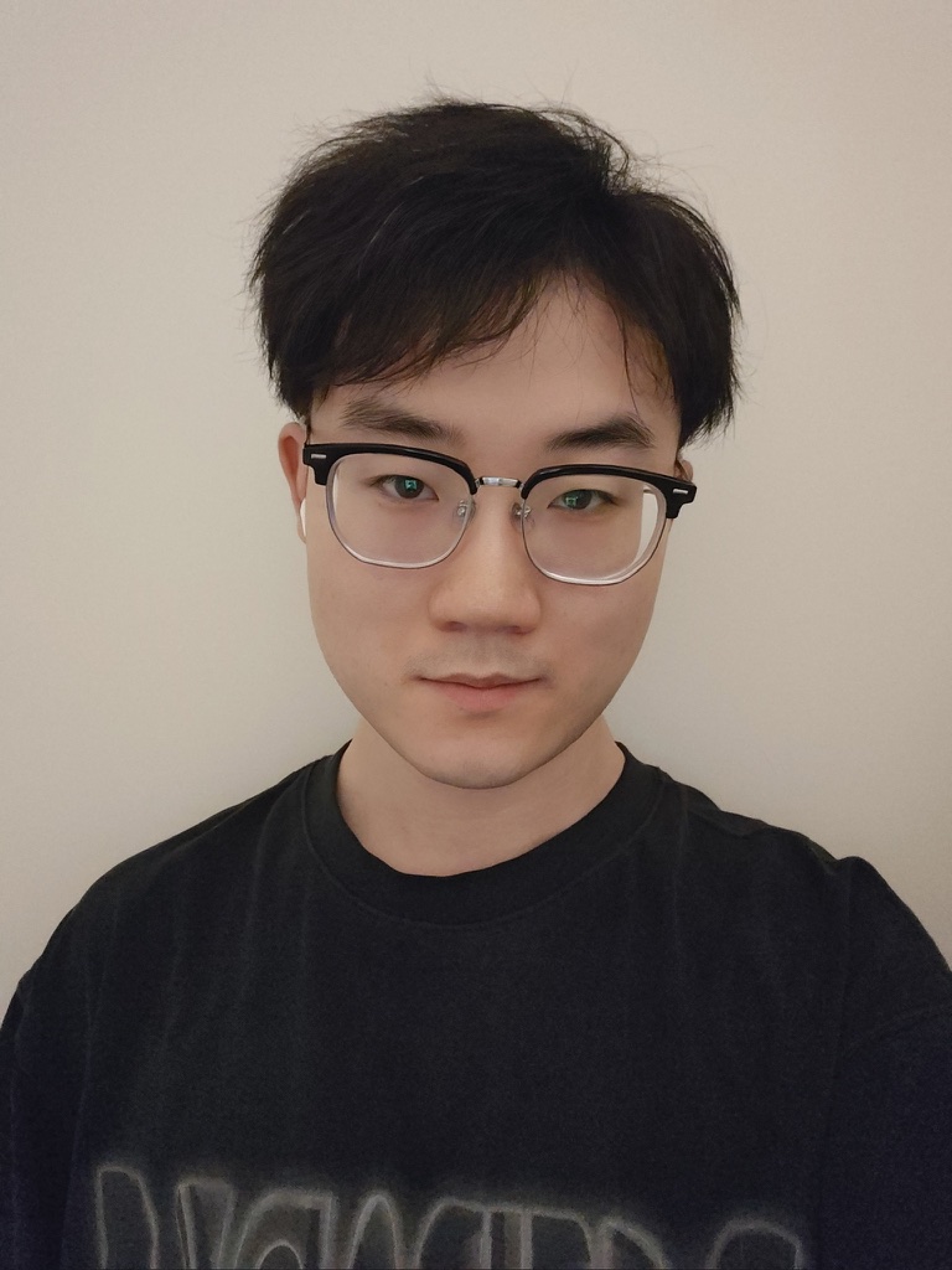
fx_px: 770
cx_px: 476
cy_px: 635
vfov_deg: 79.0
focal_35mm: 21
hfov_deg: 63.4
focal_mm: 2.83
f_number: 2
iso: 2500
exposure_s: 1/15
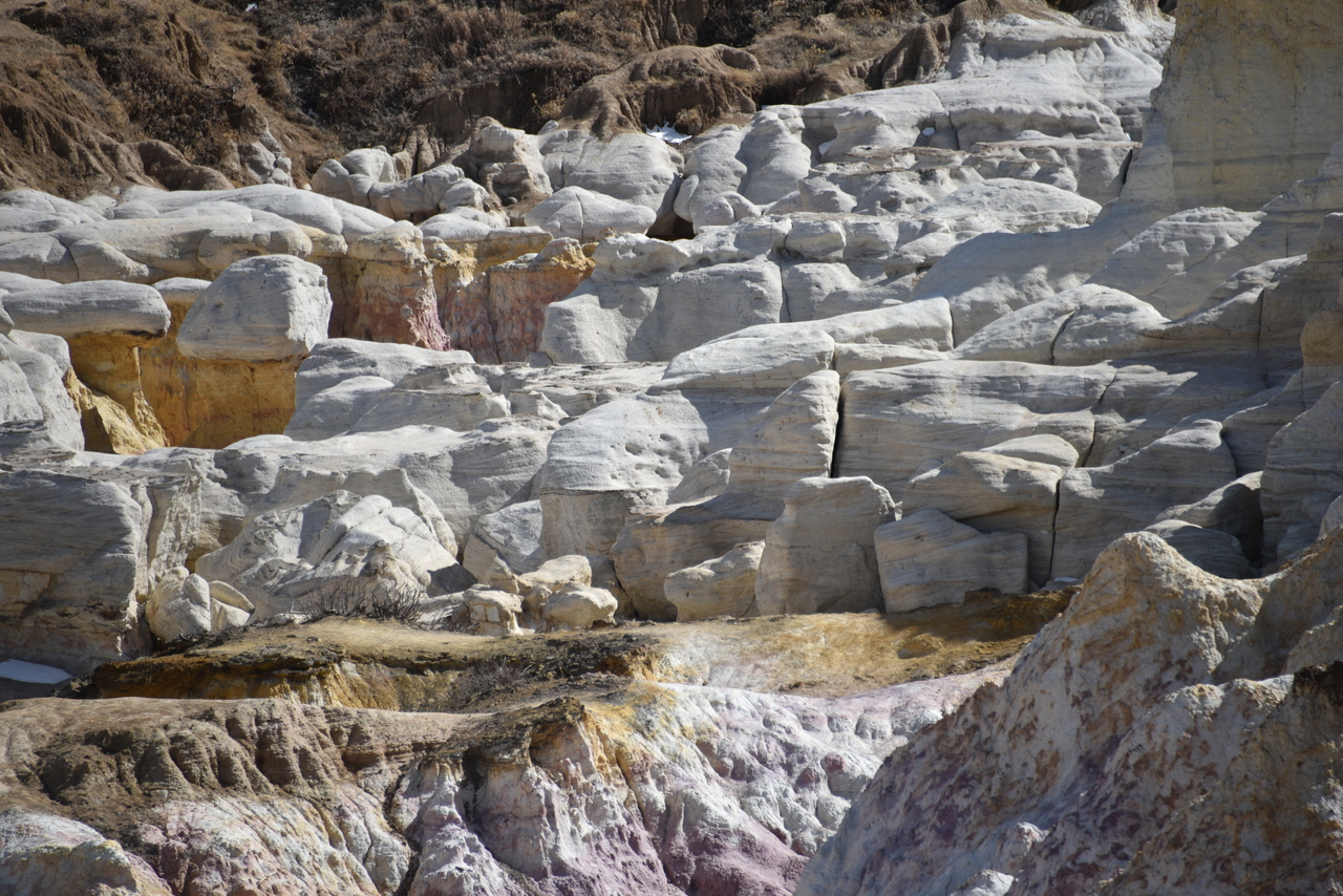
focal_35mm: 300
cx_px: 672
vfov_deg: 4.6
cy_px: 448
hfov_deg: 6.9
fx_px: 11193
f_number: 5.6
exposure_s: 1/640
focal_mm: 300
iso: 110
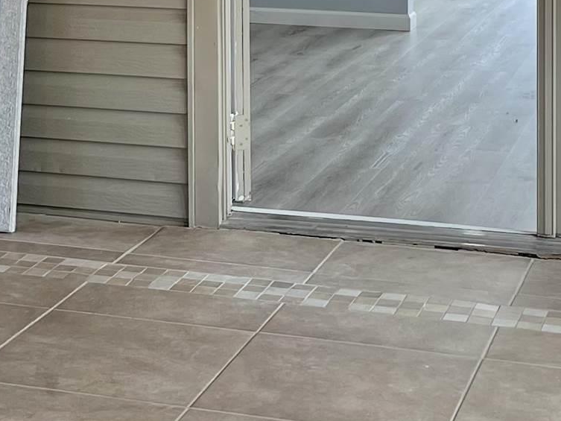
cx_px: 89
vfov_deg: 13.8
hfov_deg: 19.0
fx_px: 1653
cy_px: -178
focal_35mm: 102
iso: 32
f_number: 1.6
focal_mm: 5.1
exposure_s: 1/63
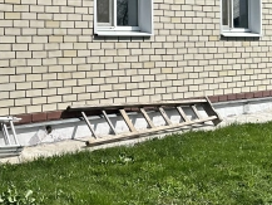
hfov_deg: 26.5
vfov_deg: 20.9
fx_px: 542
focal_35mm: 69
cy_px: 25
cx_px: -4
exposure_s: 1/8197
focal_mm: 6.86
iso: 80
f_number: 1.78
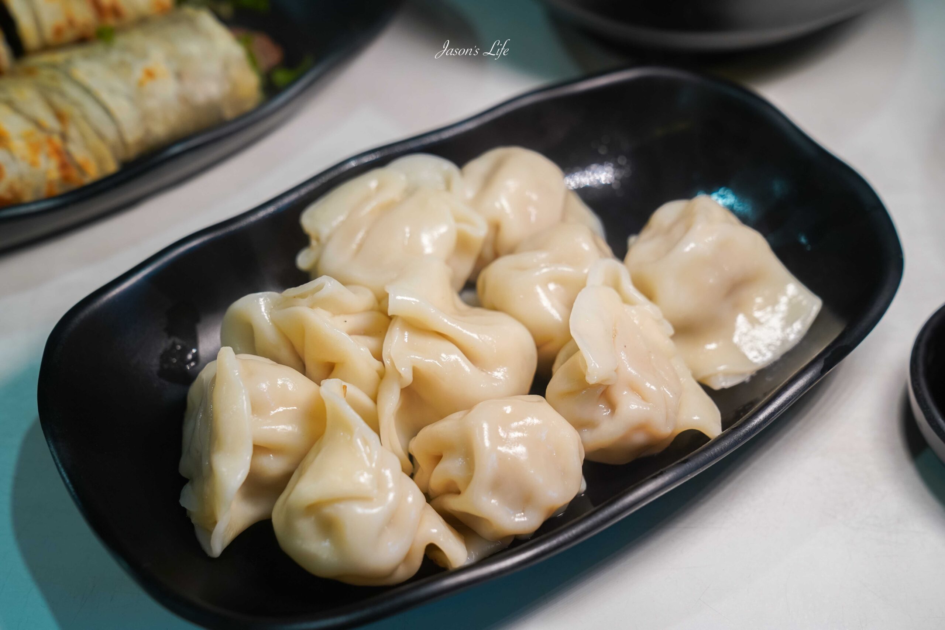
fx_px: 1365
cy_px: 315
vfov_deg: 26.0
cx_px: 472
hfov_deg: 38.2
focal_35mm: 52
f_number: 4.5
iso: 500
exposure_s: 1/60
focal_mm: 52
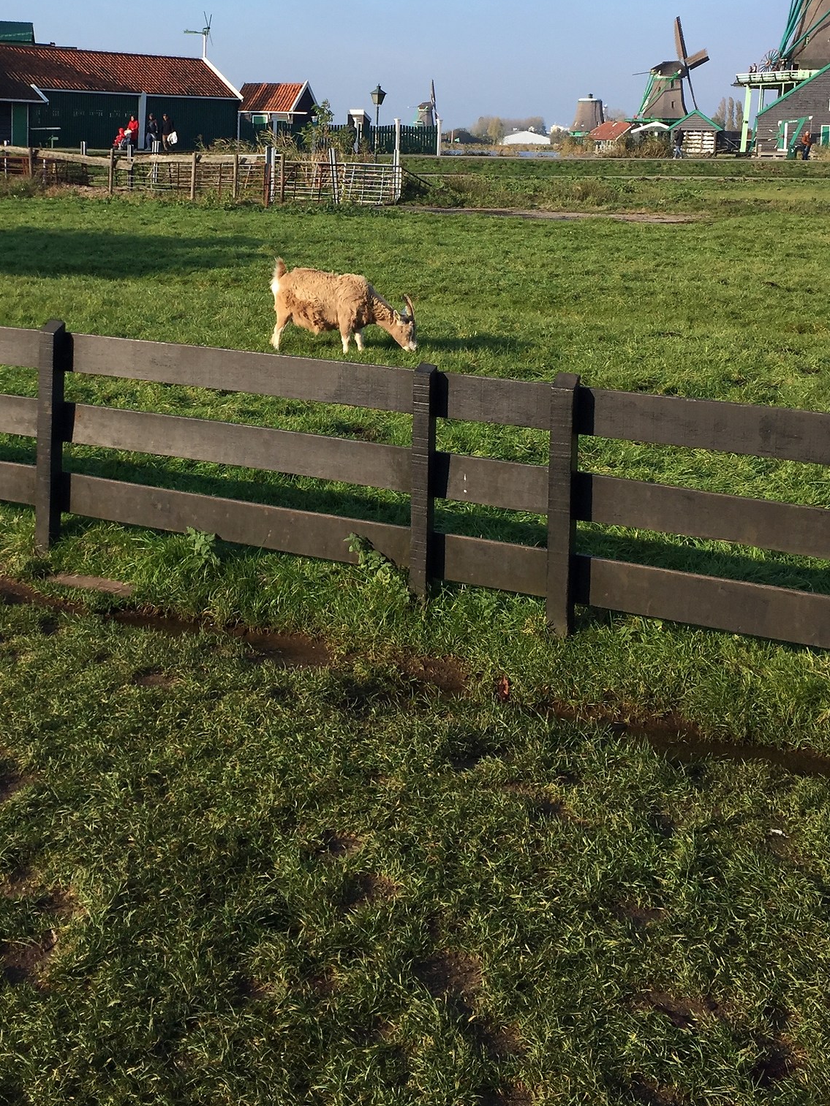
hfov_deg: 31.0
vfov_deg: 40.1
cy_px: 273
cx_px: 213
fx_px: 1470
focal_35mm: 46
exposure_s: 1/920
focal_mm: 4.15
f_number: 2.2
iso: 32
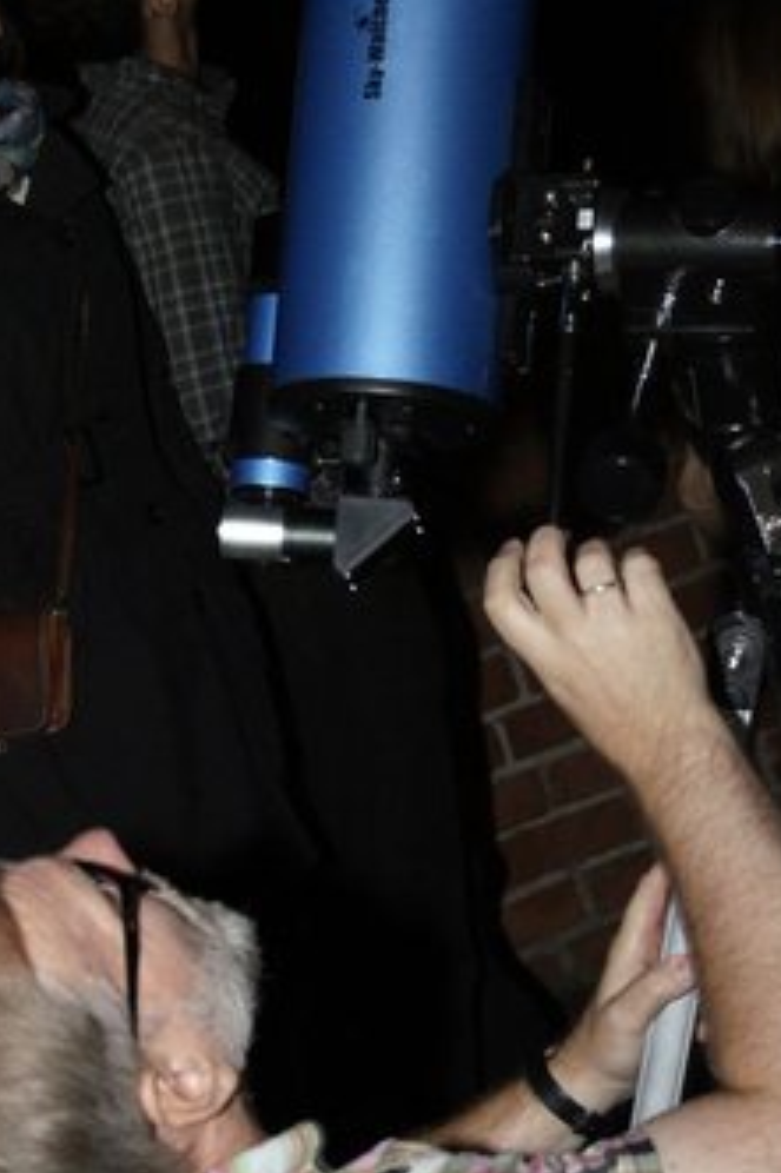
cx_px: 284
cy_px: 850
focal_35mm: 87
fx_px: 2828
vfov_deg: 23.2
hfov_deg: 15.7
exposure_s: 1/60
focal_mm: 35
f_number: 5.6
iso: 3200
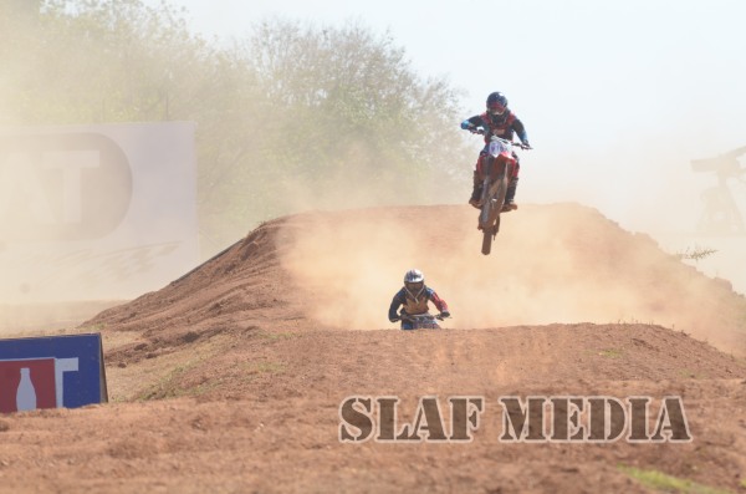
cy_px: 247
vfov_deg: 2.3
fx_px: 12404
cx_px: 373
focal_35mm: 600
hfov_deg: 3.4
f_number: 8
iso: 200
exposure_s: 1/320
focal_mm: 400
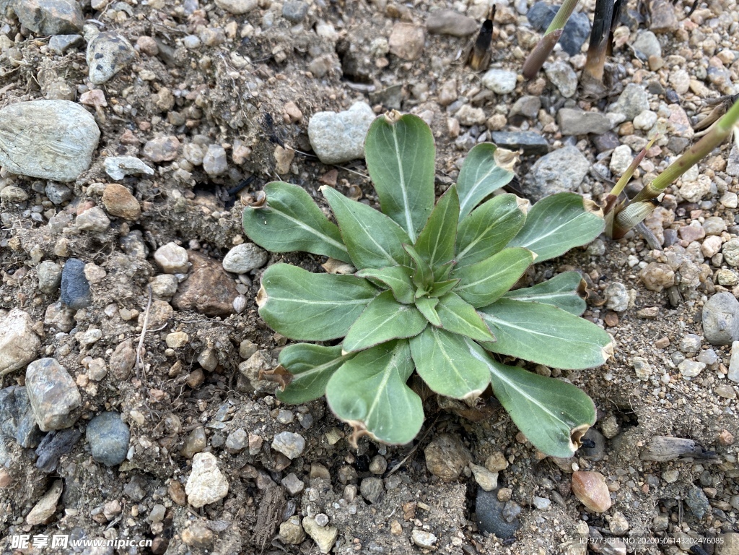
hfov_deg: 67.3
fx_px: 555
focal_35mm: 26
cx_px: 370
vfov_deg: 53.1
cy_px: 278
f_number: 1.8
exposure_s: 1/429
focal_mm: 4.25
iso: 32
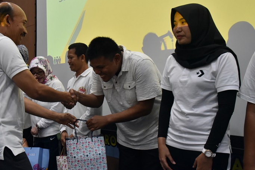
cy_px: 77
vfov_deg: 32.6
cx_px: 91
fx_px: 291
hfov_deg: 46.8
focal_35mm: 41
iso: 3200
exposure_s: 1/60
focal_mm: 28
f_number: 5.6
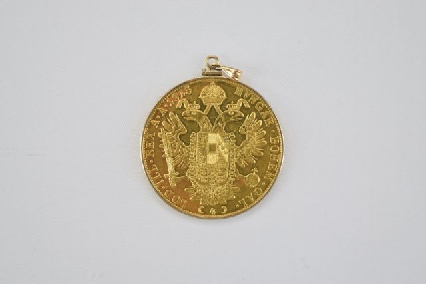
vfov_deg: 16.6
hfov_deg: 24.6
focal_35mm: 82
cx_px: 213
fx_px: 976
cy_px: 142
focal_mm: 55
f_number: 5.6
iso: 400
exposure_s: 1/100
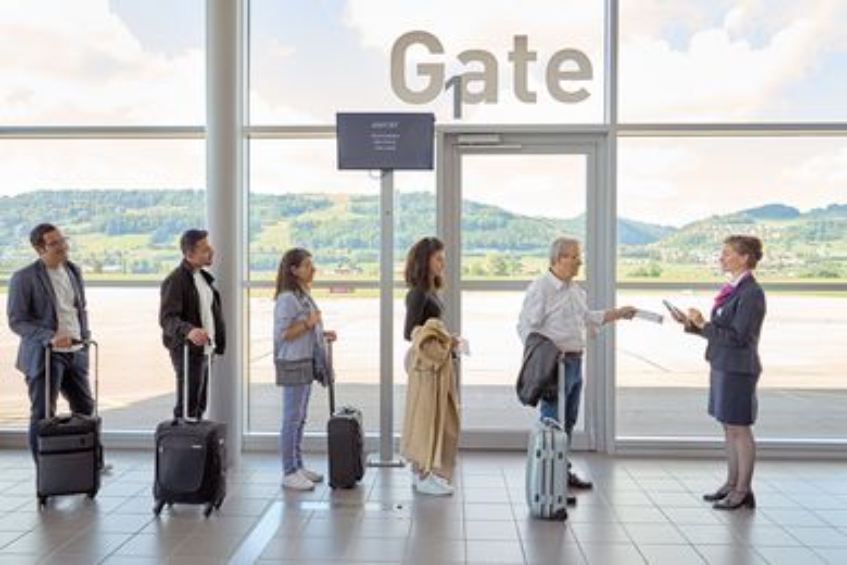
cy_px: 282
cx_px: 424
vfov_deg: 46.4
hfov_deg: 65.5
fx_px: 659
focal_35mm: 28
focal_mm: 28
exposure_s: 1/200
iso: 400
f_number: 5.6
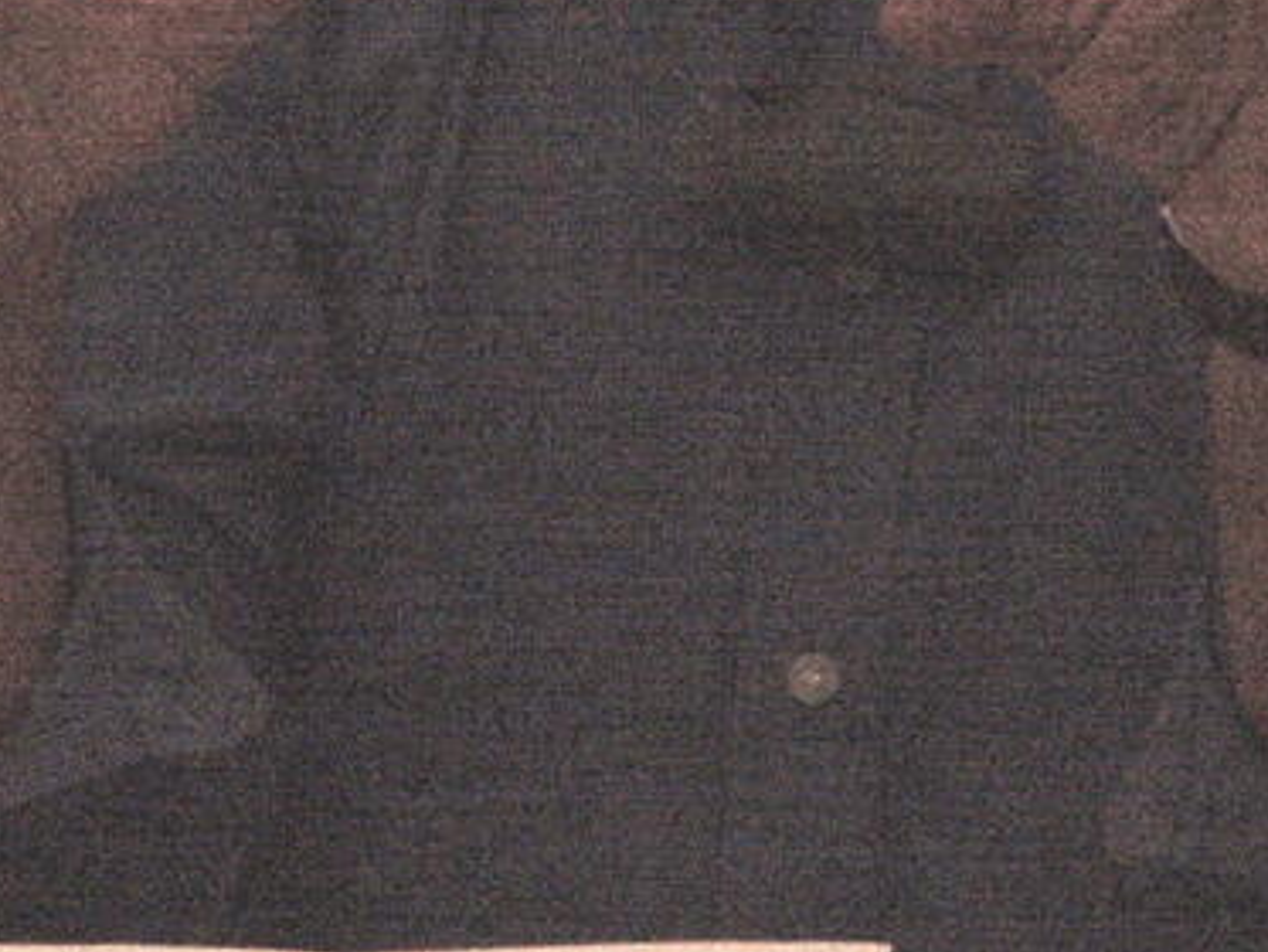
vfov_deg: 2.3
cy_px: -207
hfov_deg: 3.1
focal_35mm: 643
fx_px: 23561
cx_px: 819
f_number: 3.5
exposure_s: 1/250
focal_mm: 50.8
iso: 200
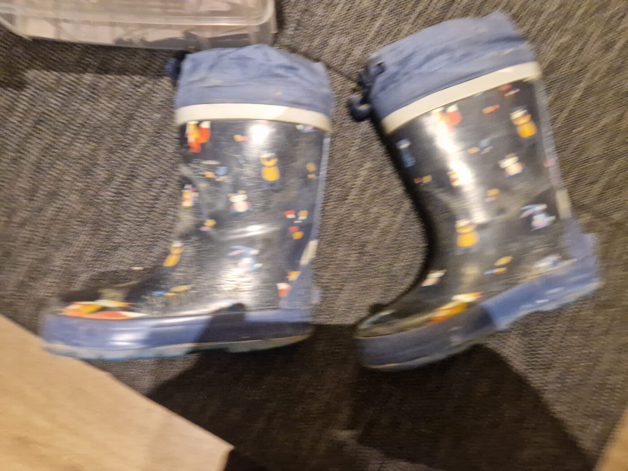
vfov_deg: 58.9
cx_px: 314
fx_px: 417
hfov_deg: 73.9
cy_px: 236
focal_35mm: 23
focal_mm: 5.4
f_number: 1.8
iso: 1000
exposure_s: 1/100
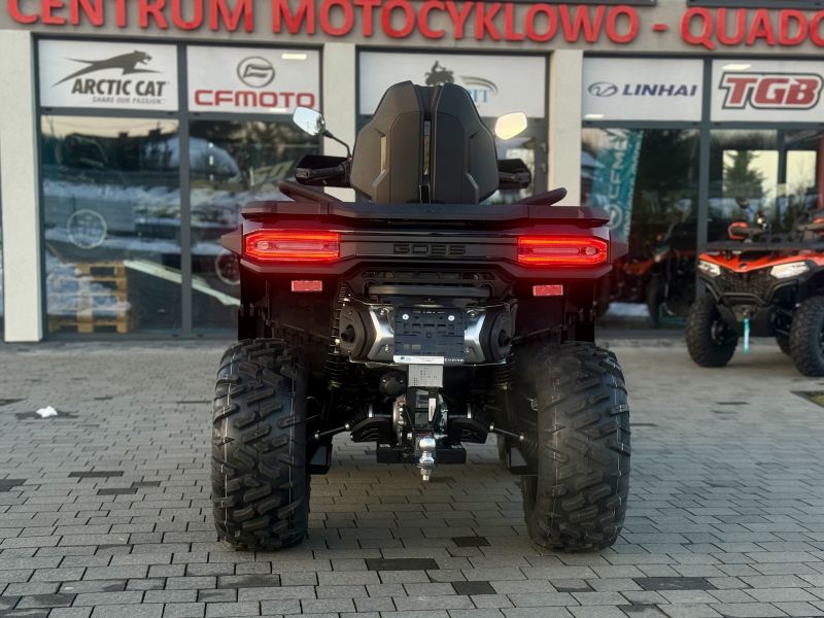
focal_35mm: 48
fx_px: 1143
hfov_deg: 39.7
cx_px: 412
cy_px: 309
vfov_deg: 30.3
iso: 64
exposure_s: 1/121
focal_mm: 6.76
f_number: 1.78
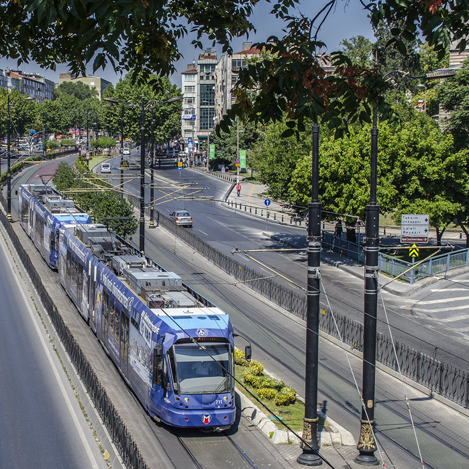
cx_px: 83
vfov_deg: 27.0
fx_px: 977
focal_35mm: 64
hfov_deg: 26.4
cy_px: 260
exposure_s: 1/500
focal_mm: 29
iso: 200
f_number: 8
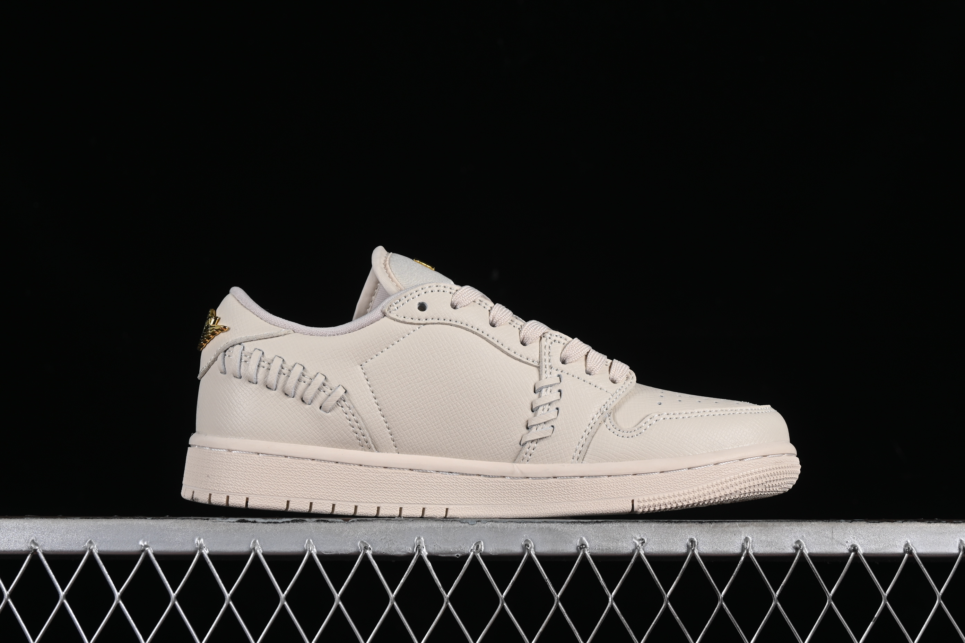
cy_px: 322
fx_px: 2010
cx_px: 482
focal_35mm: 75
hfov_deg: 27.0
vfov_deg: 18.2
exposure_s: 1/80
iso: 160
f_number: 8
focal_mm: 50
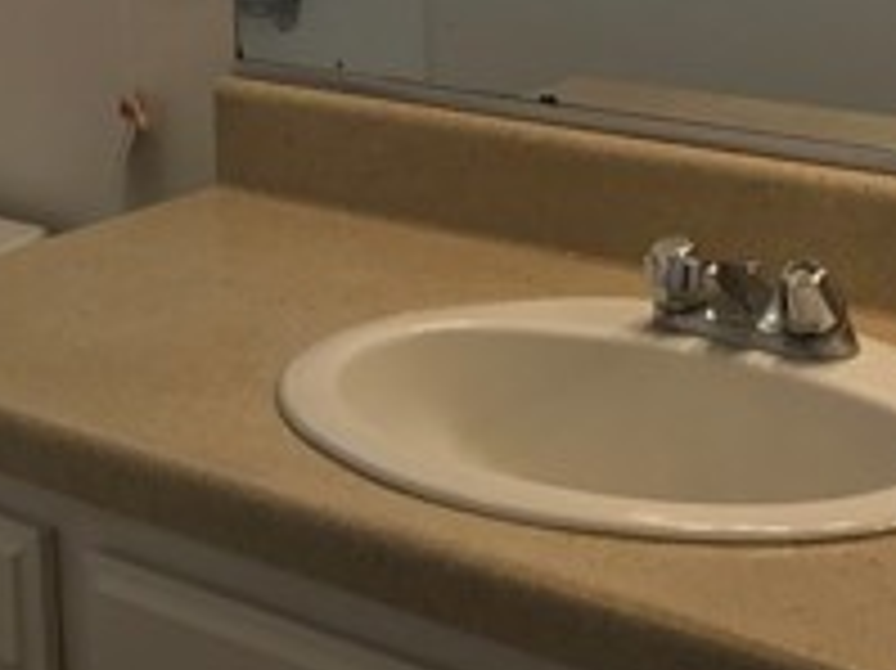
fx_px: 2328
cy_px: -85
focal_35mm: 90
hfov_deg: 21.3
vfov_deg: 15.9
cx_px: 99
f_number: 1.8
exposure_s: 1/120
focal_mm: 3.99
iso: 32
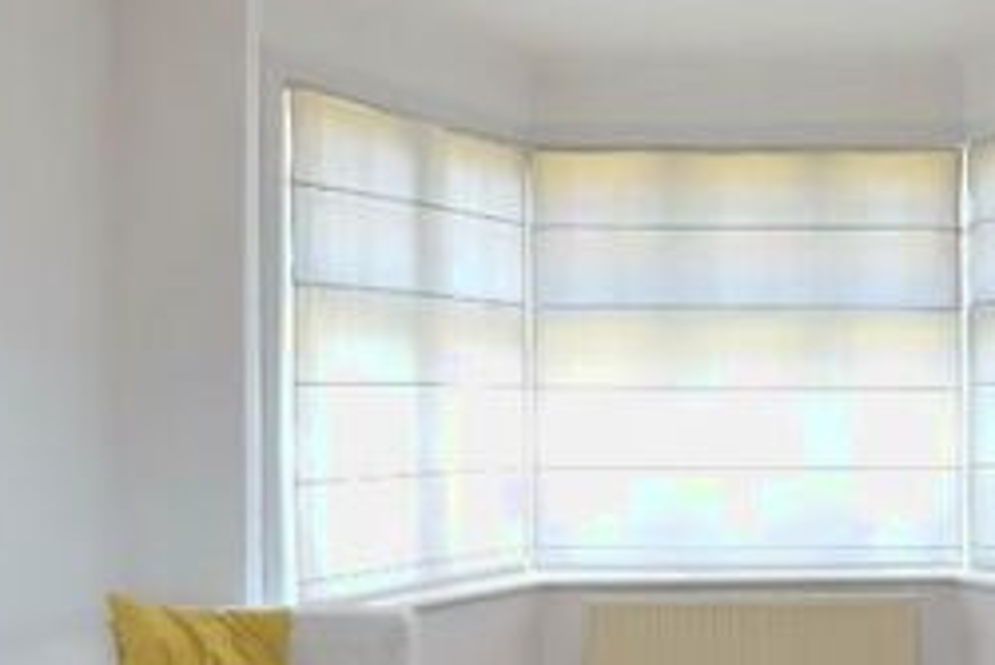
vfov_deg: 31.6
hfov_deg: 44.6
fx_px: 1161
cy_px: 452
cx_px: 764
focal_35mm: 42
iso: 100
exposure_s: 2
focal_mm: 10
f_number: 13
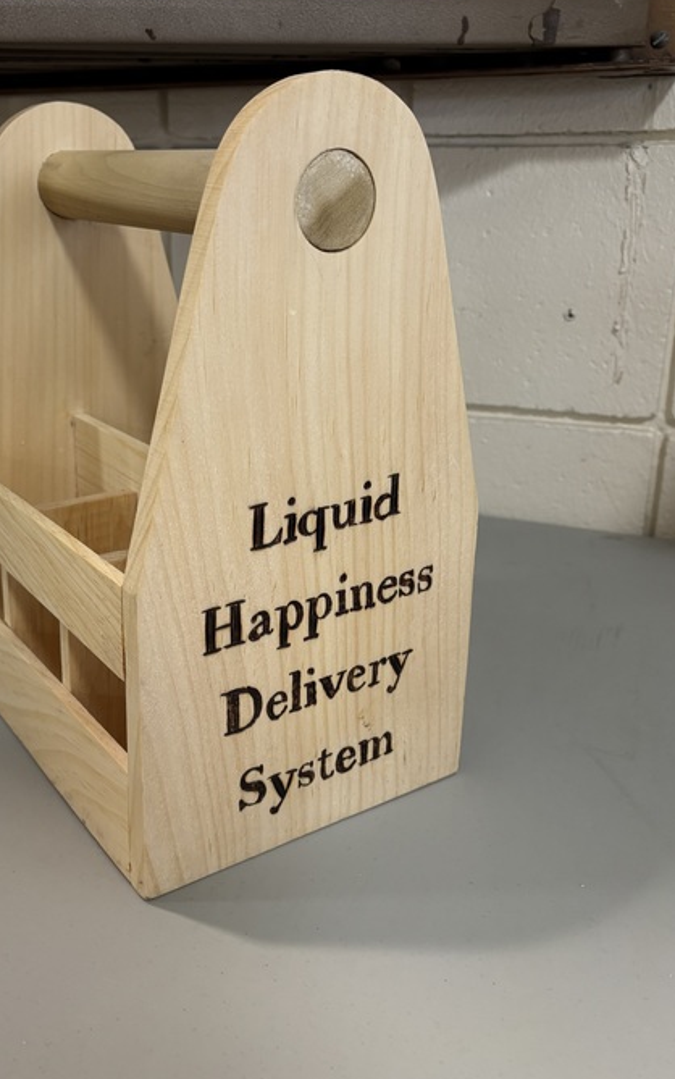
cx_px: 213
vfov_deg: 57.9
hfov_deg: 37.8
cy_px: 470
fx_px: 970
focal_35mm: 33
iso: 125
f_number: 1.6
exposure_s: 1/60
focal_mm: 5.96
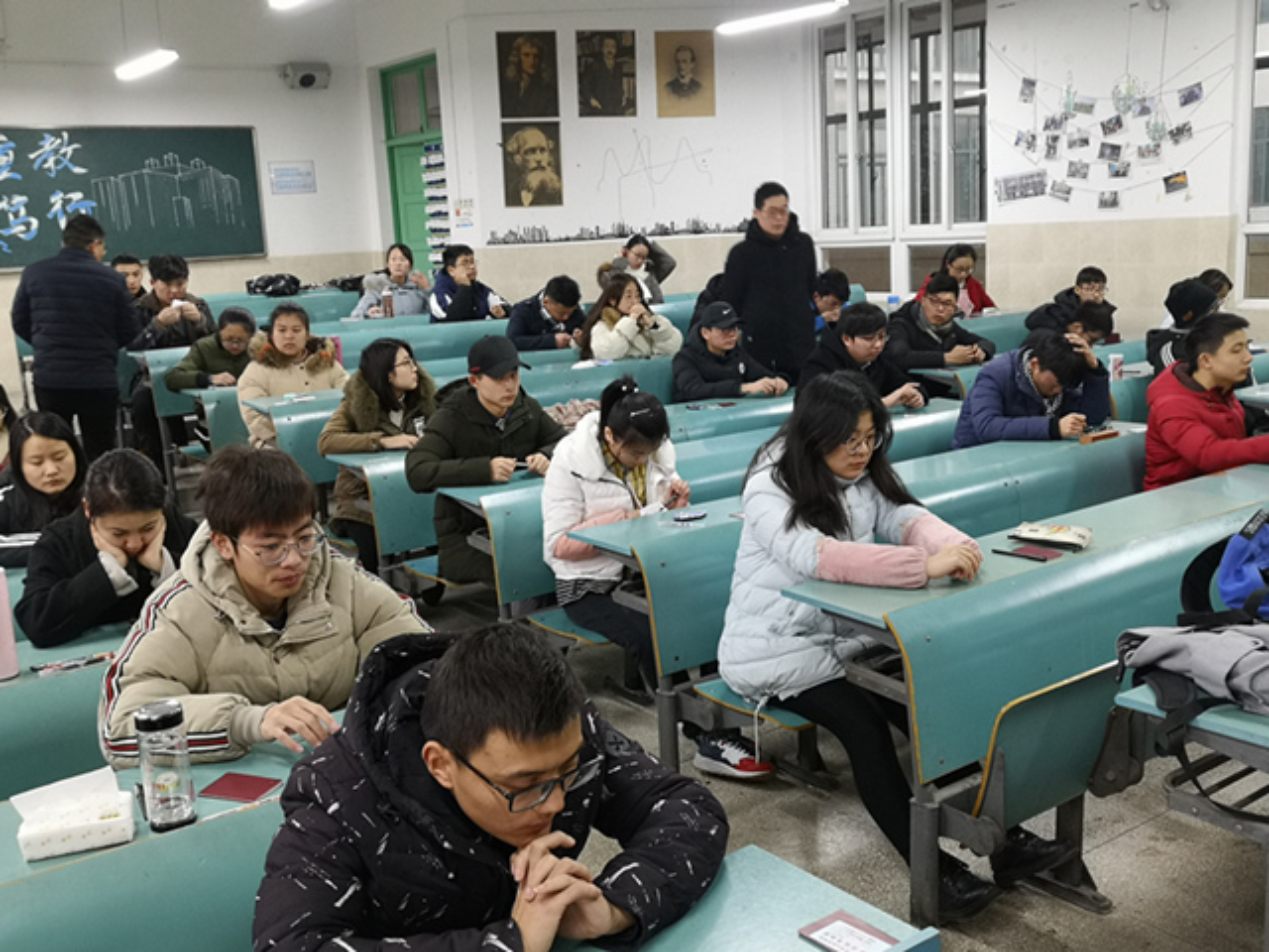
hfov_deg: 54.0
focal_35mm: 34
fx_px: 1246
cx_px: 634
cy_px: 476
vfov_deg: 41.8
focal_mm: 3.95
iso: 160
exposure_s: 1/33.3
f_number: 1.8
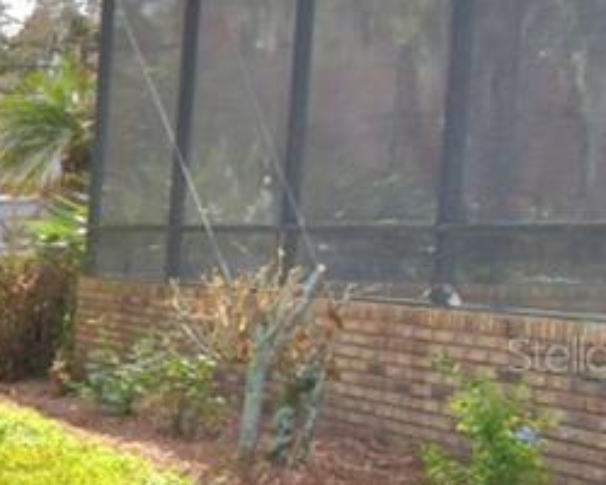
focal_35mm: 90
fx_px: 1614
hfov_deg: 11.5
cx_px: -1217
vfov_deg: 17.0
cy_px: 354
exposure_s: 1/250
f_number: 9
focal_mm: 10
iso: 100
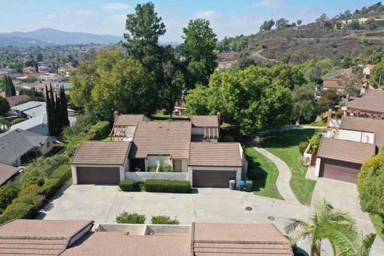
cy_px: 128
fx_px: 299
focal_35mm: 28
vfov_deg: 46.4
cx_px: 192
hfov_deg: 65.5
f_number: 5.6
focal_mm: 10.26
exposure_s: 1/400
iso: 100
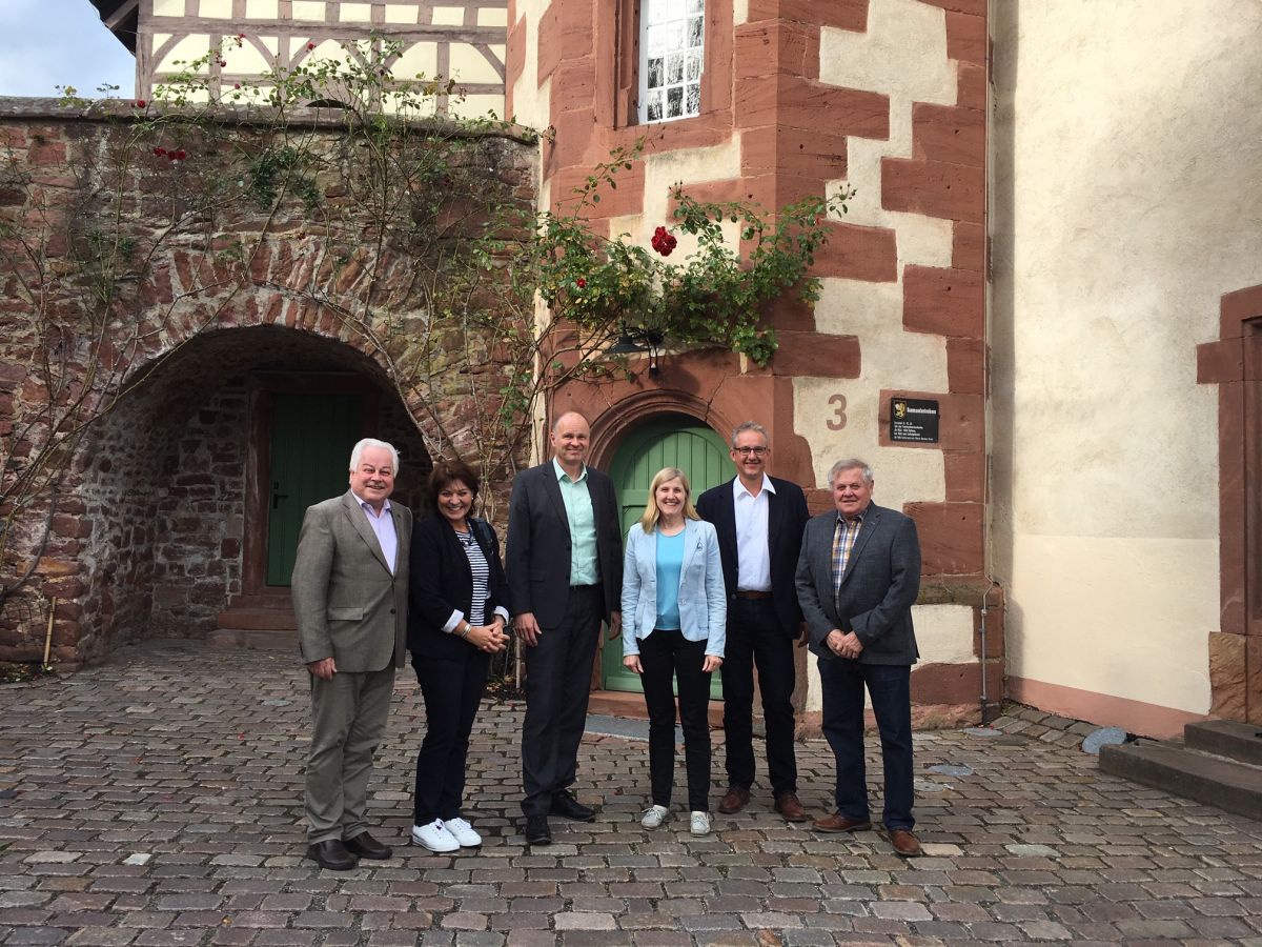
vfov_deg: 48.2
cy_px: 474
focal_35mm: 29
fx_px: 1057
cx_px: 631
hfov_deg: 61.7
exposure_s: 1/340
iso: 25
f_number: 2.2
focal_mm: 4.15
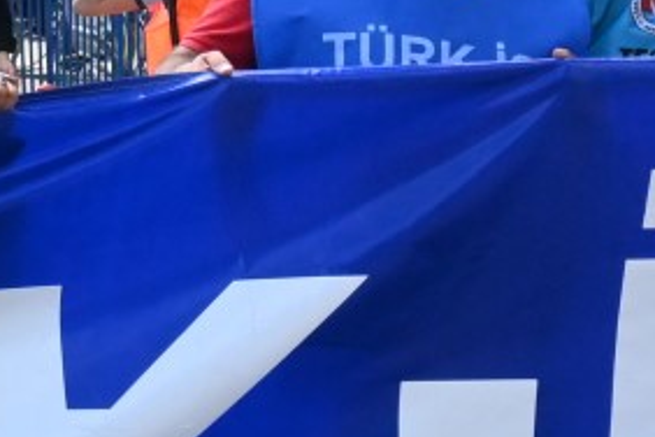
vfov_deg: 4.4
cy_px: 119
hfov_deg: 6.6
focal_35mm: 310
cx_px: -304
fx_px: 5640
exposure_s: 1/4000
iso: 1250
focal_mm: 36
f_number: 5.3
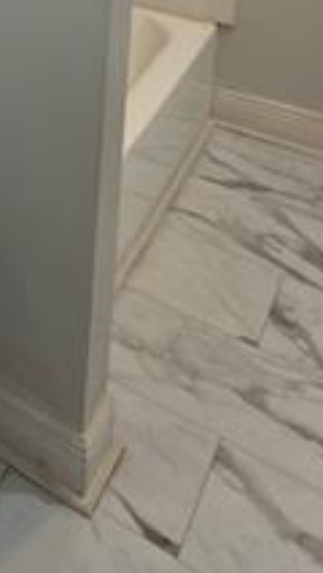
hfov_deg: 17.4
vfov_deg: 29.9
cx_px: -275
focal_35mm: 55
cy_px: -180
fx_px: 836
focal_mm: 2.22
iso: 64
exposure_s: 1/40
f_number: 2.2
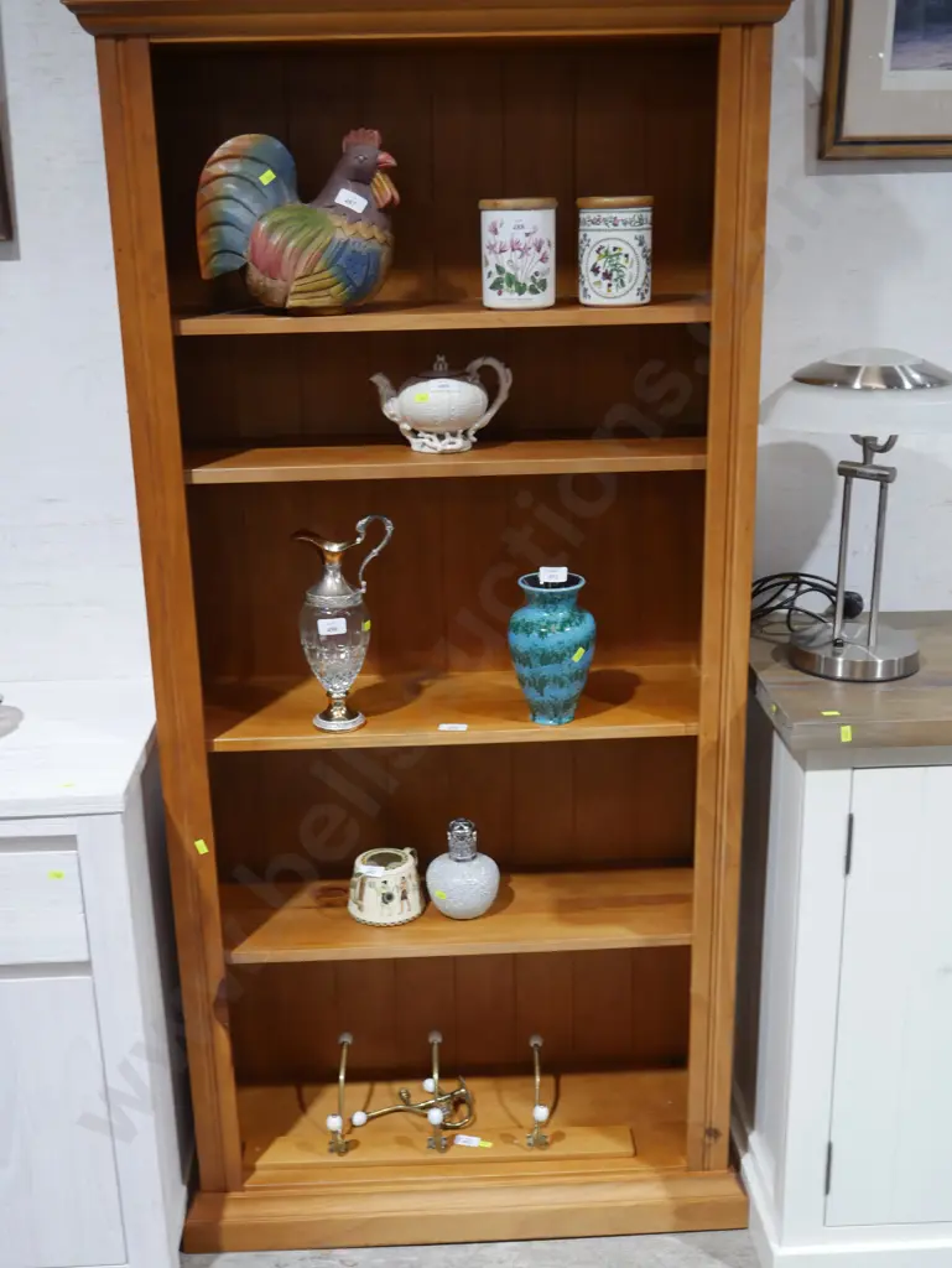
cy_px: 634
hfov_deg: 36.0
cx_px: 476
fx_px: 1466
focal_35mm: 40
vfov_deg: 46.8
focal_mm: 20
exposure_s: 1/60
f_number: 4.4
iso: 640
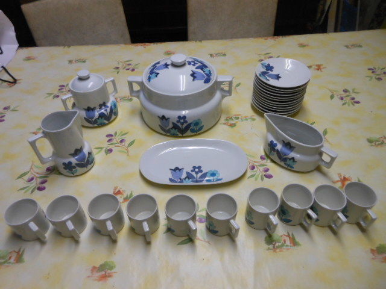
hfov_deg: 69.4
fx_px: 279
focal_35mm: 25
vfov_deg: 54.9
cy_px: 144
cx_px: 193
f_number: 3.2
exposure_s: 1/30
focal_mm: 4.5
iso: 250
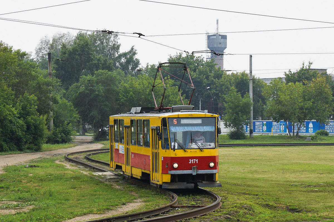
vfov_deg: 16.6
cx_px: 167
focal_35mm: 82
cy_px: 111
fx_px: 765
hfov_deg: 24.6
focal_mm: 55
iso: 200
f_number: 9
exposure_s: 1/320
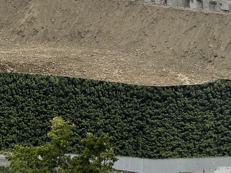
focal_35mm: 67
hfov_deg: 28.9
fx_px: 447
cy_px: -48
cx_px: 135
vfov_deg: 20.2
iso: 32
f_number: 1.6
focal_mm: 5.1
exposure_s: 1/2165
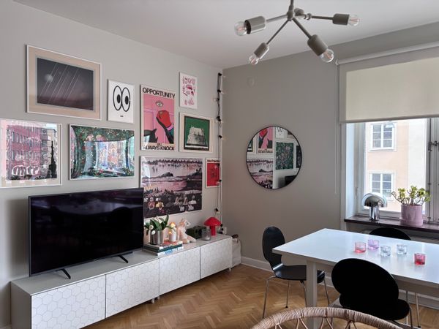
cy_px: 164
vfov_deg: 53.1
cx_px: 220
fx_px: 330
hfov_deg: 67.3
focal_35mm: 26
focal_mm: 5.96
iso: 125
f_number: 1.6
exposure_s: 1/115
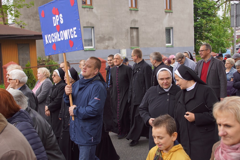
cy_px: 80
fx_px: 300
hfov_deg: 43.6
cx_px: 120
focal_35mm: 45
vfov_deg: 29.9
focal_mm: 30
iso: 100
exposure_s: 1/160
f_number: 4.5
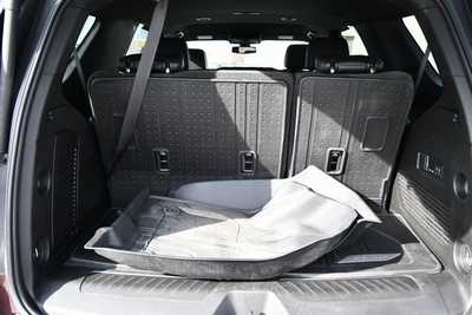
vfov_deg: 43.6
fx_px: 393
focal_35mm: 30
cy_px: 158
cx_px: 236
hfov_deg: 61.9
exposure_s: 1/250
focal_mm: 20
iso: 800
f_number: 5.6
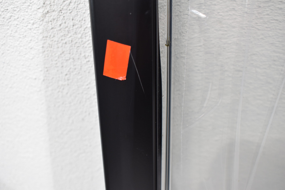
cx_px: 142
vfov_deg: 35.5
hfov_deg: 51.3
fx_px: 297
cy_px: 95
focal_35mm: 38
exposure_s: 1/60
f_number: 5.6
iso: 720
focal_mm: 25
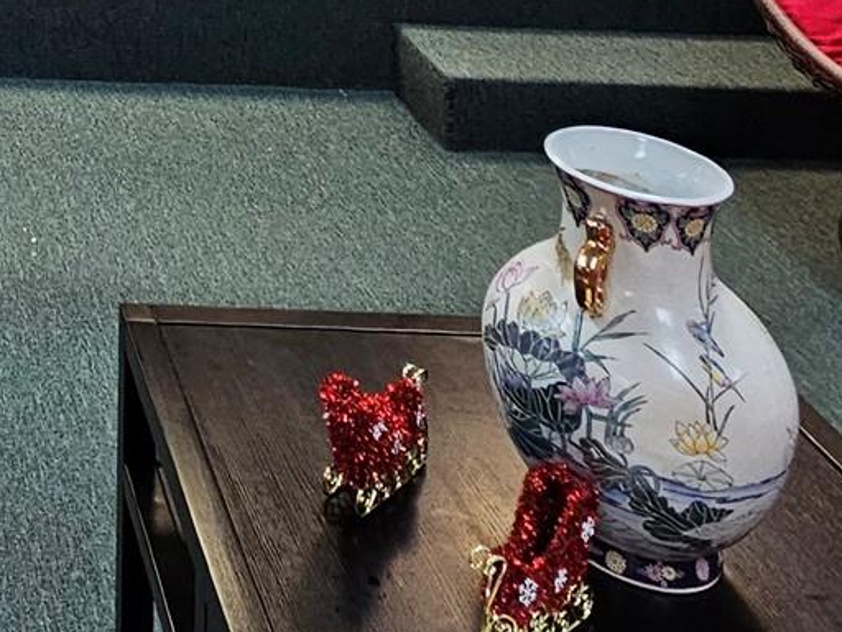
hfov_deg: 30.0
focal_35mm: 52
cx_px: -227
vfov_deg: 19.6
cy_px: -543
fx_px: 1265
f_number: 2.2
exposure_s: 1/60
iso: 250
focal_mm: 2.2
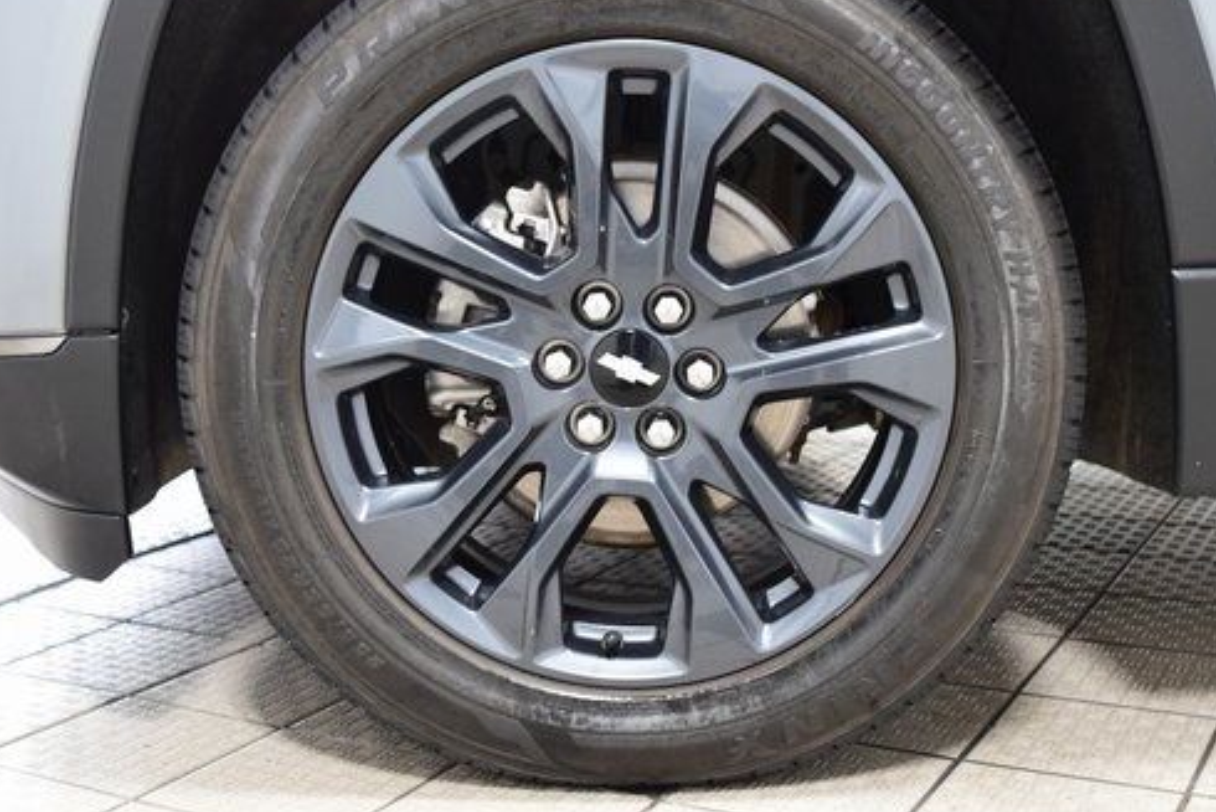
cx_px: 635
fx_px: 1588
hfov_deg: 41.9
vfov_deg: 28.7
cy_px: 376
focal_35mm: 47
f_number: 2.8
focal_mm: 24
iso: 1600
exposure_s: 1/50
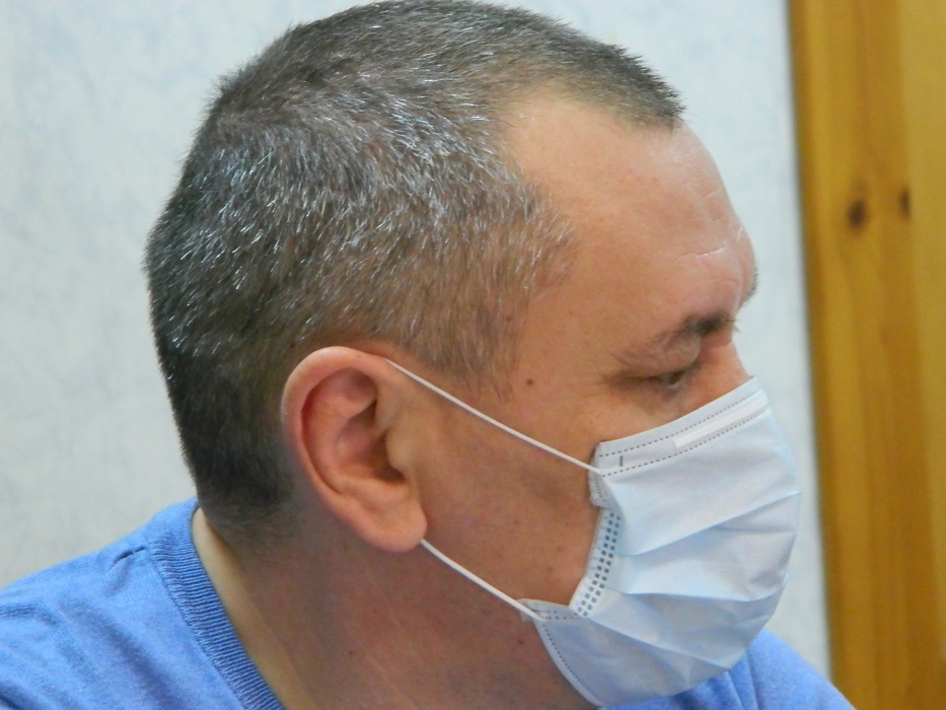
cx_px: 473
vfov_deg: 6.7
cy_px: 355
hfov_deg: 9.0
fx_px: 6040
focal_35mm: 221
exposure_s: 1/6
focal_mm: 39.7
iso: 200
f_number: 5.4
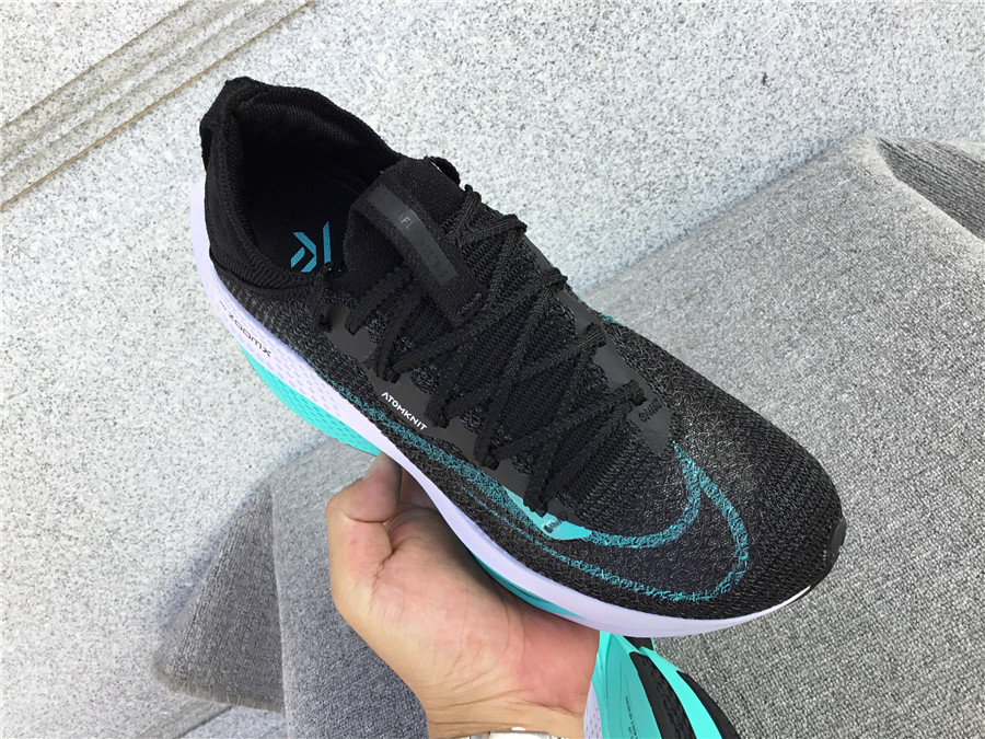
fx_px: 882
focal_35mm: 31
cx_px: 492
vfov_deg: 45.4
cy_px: 370
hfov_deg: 58.4
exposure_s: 1/180
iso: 25
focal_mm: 3.3
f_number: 2.4
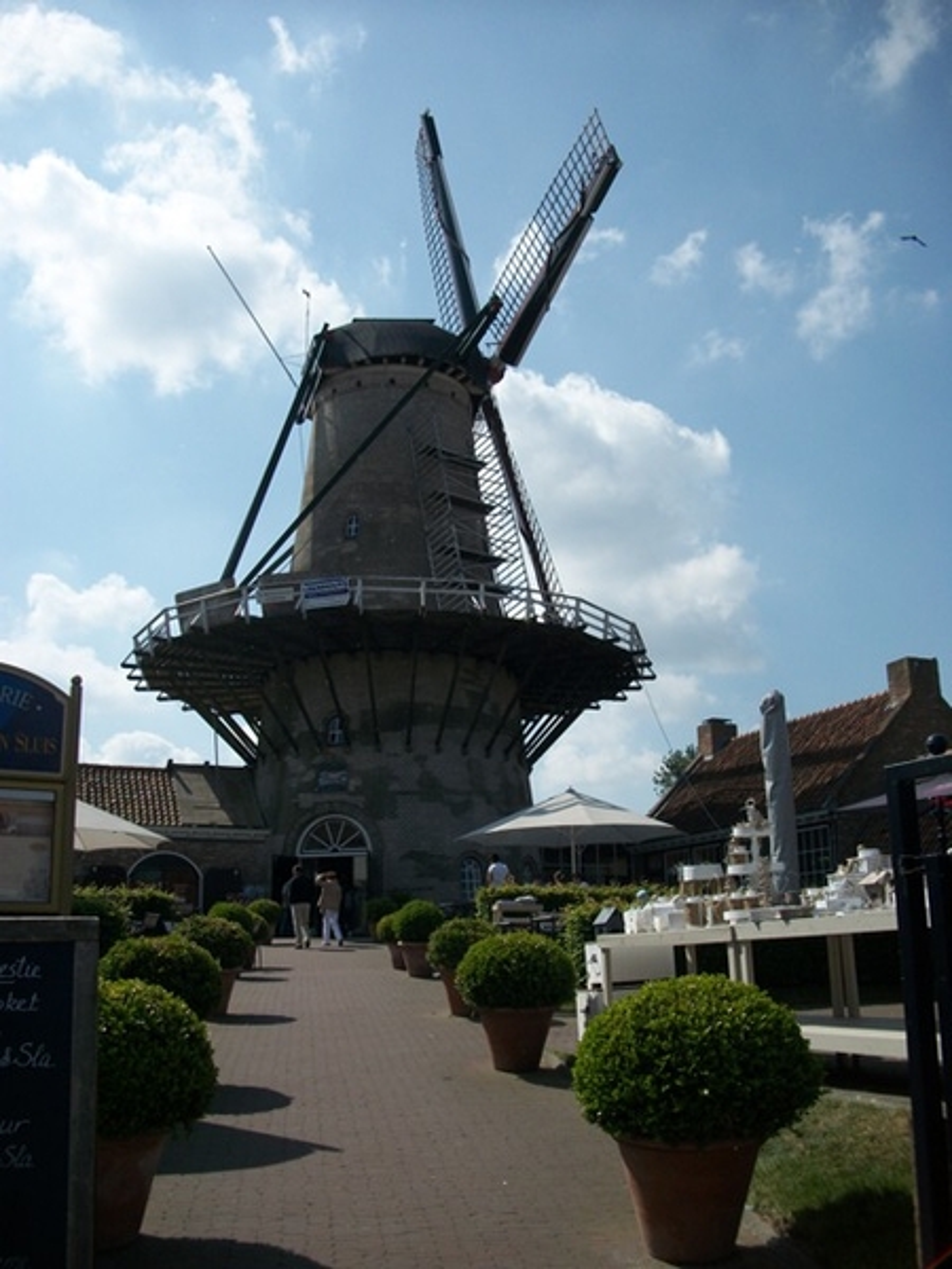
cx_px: 476
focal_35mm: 32
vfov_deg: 56.8
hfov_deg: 44.2
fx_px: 1173
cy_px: 634
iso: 80
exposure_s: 1/320
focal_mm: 5.7
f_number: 8.8
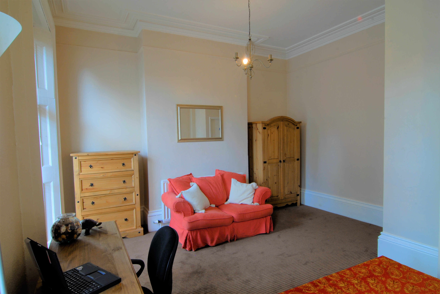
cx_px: 220
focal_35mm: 21
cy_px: 147
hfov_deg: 81.1
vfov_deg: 59.6
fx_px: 257
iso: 100
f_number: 16
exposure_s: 1/1.3
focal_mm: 14
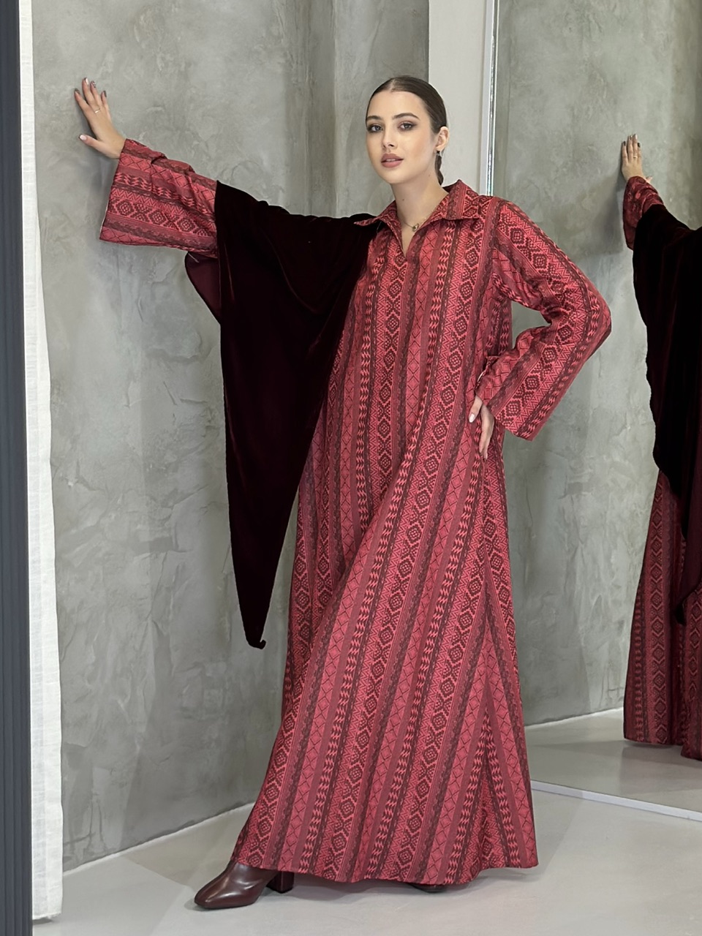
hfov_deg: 30.3
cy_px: 468
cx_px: 351
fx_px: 1298
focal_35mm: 48
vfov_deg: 39.7
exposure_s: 1/141
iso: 100
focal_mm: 6.86
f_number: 1.78
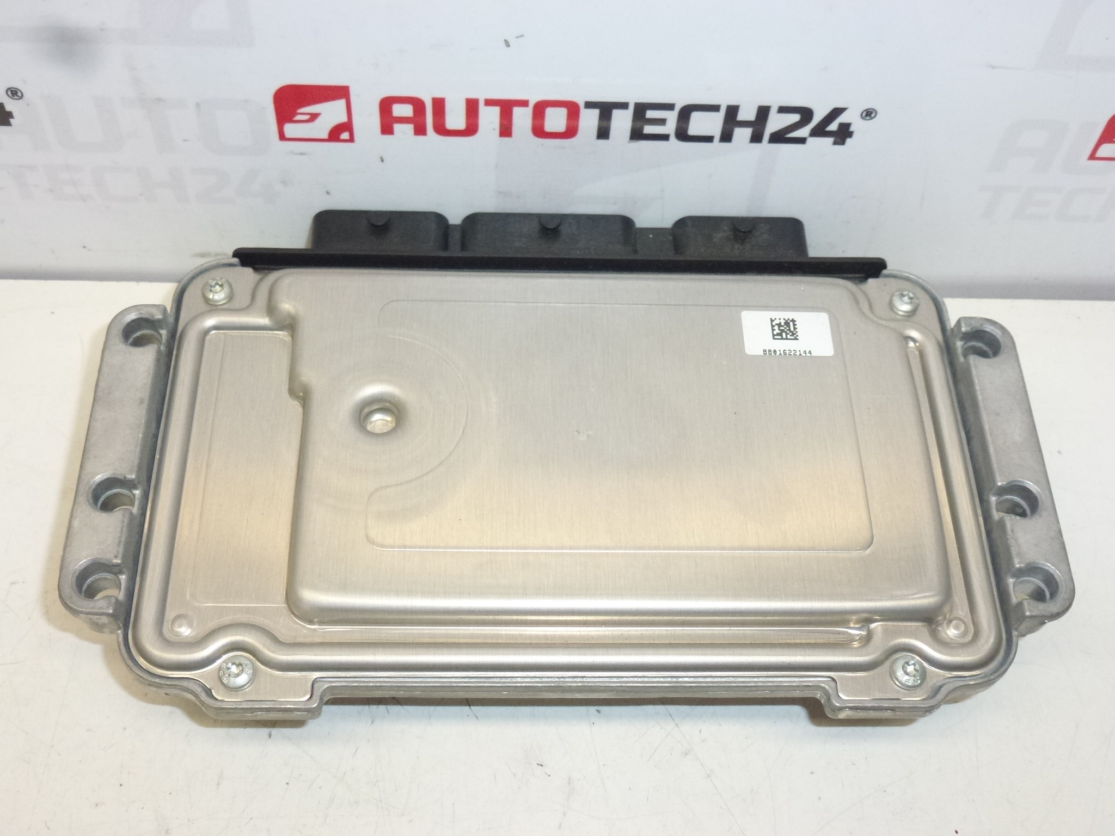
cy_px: 418
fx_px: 1224
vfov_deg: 37.7
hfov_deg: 49.0
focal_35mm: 38
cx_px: 558
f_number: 3.8
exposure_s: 1/320
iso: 400
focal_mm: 6.8
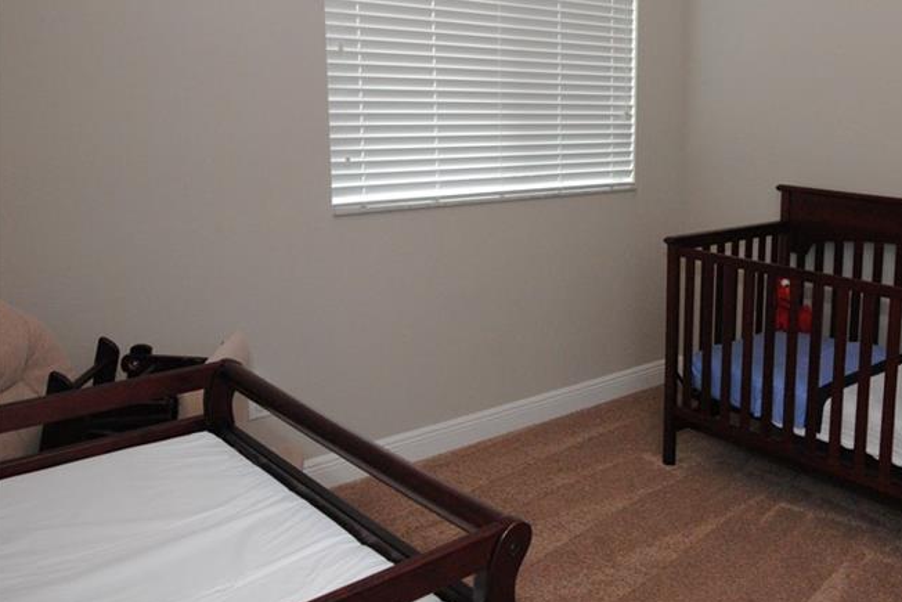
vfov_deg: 39.8
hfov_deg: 53.9
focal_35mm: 33
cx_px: 701
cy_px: 241
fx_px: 827
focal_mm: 14
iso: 800
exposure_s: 1/60
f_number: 7.1
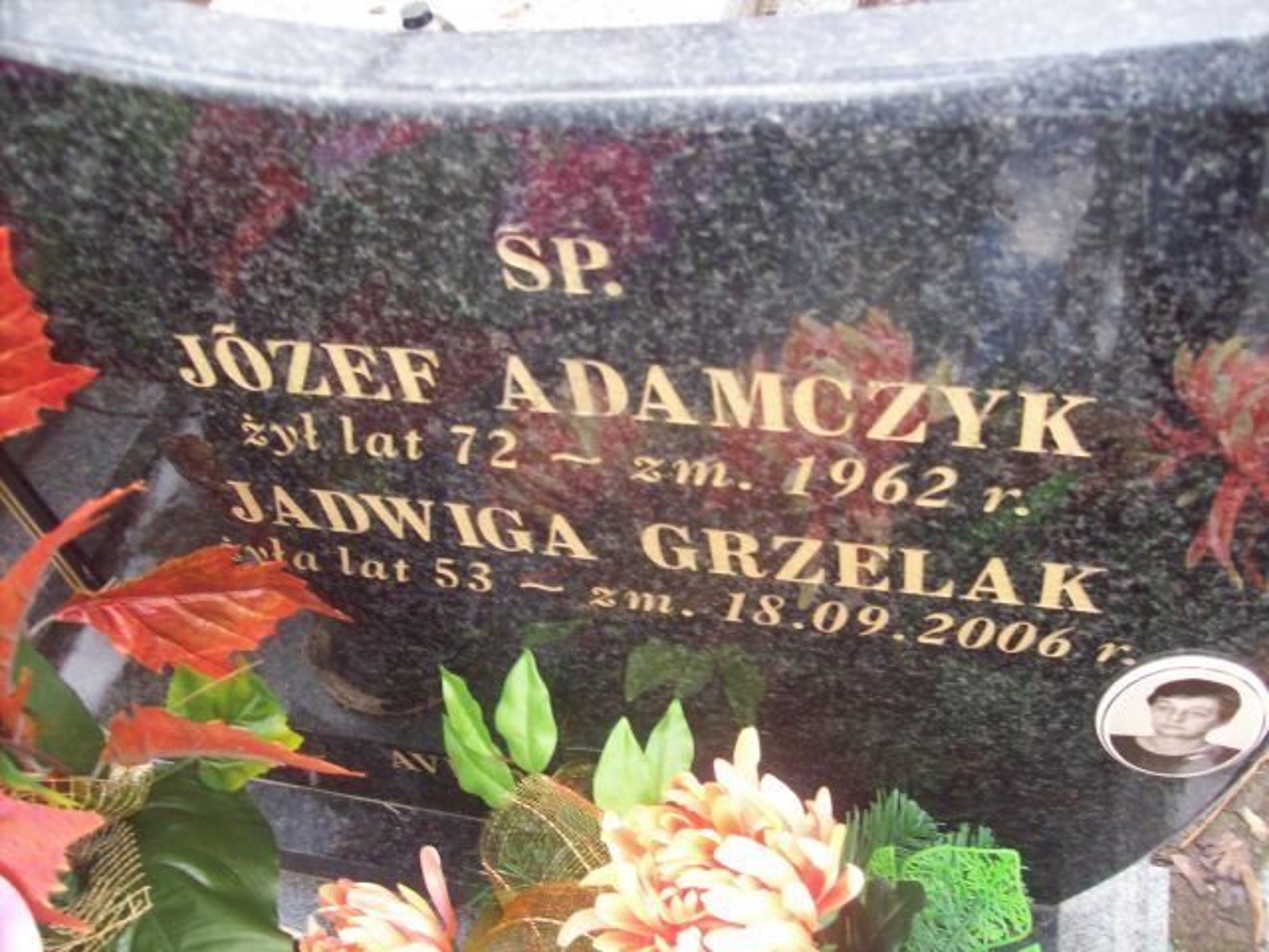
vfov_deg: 39.7
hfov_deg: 51.4
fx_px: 1320
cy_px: 476
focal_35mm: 36
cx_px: 634
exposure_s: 1/64
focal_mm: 6
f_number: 2.7
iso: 200
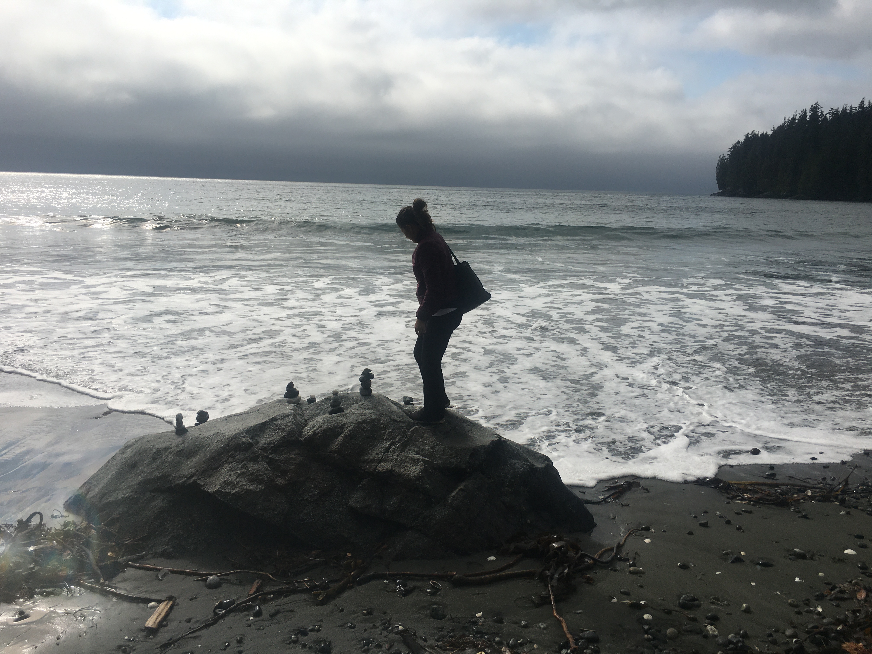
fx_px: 731
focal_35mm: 29
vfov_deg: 48.2
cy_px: 327
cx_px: 436
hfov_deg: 61.7
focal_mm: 4.15
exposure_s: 1/4808
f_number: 2.2
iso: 25
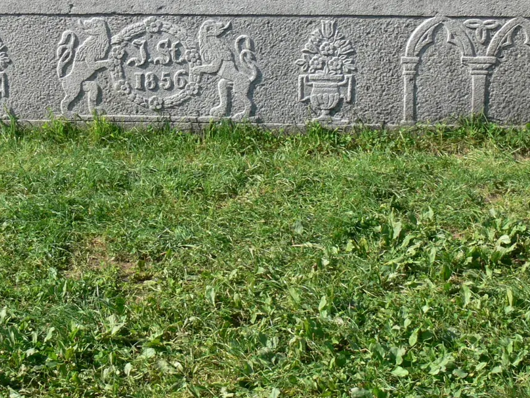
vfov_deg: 20.2
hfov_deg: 26.9
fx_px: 1102
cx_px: 169
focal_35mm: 72
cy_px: 73
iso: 80
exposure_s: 1/160
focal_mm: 8.3
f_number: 5.6
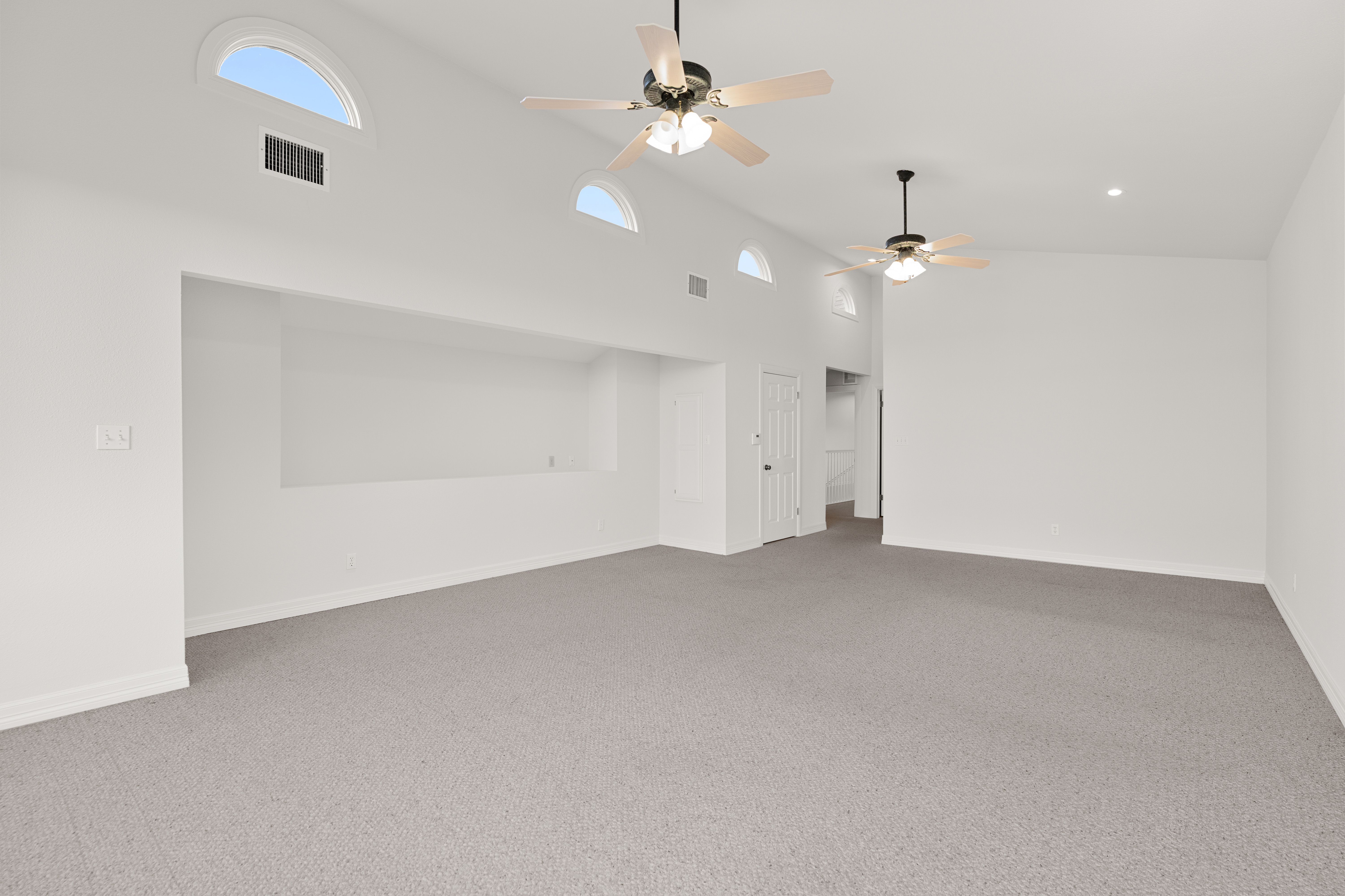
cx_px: 672
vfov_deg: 73.7
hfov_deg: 96.7
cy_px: 448
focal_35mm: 16
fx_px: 598
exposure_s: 1/8
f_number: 7.1
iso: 320
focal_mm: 16
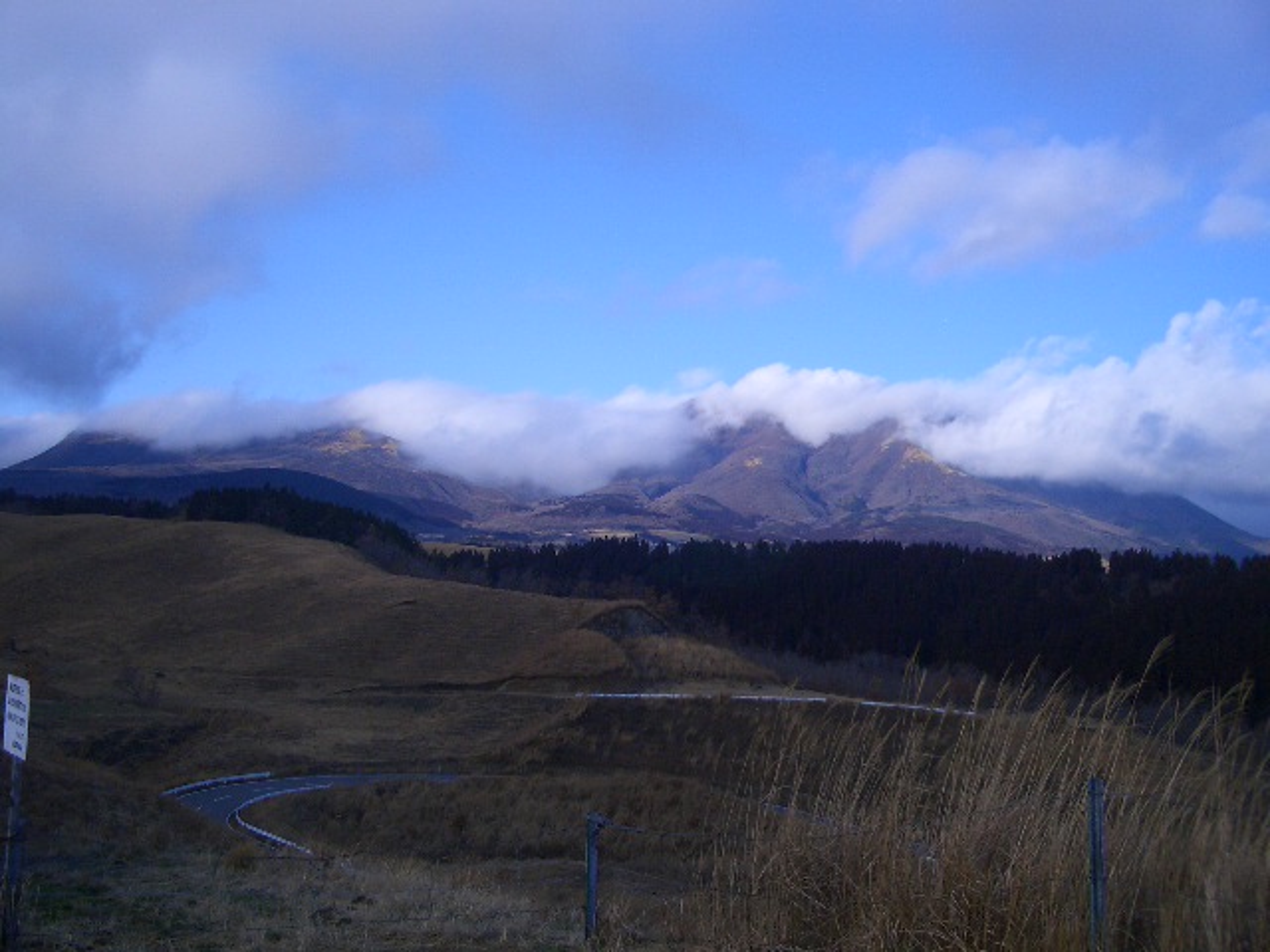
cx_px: 635
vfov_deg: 40.7
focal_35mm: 35
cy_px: 476
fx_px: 1284
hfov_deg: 52.6
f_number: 4.3
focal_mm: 5.8
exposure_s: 1/500
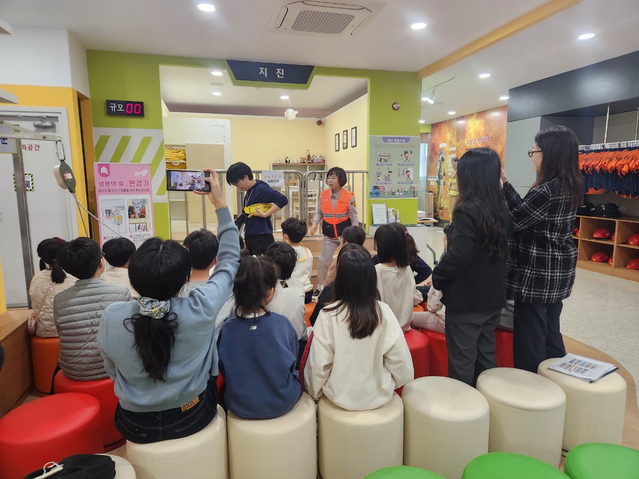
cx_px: 320
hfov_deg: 73.9
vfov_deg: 58.9
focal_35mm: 23
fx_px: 425
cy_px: 240
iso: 250
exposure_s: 1/120
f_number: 1.8
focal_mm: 5.4
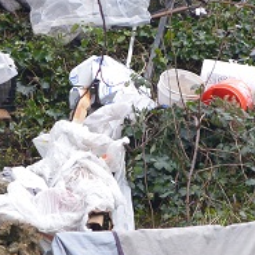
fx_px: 10735
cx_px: 12
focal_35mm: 1288
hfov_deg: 1.4
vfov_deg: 1.4
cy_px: 368
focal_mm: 200
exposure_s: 1/200
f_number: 8
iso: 1600
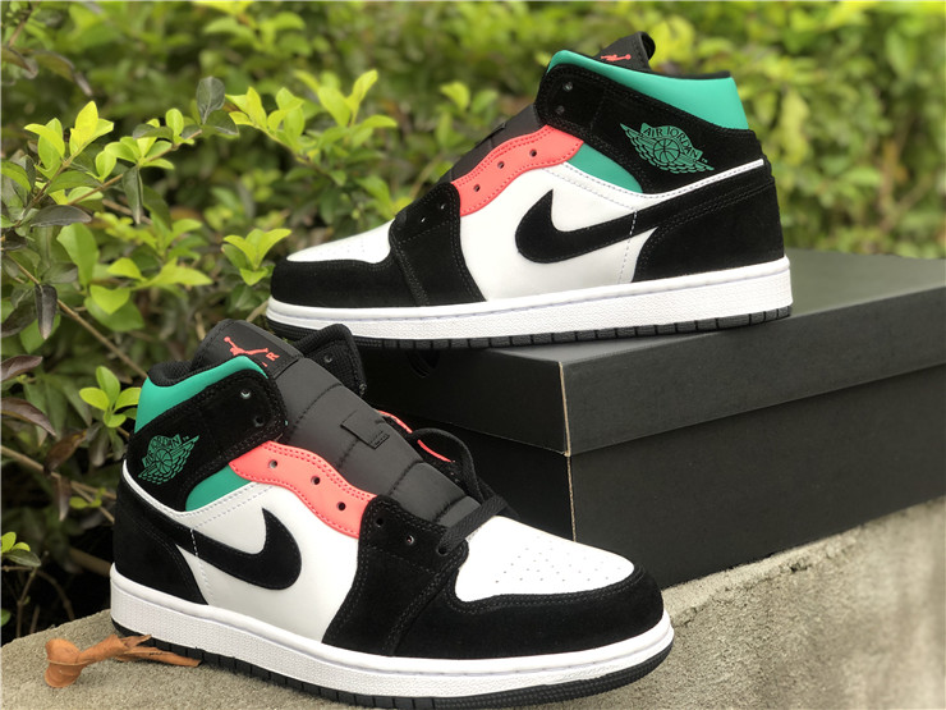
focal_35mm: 52
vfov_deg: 28.0
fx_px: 1421
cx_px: 473
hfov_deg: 36.8
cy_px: 355
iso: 40
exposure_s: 1/60
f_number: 2.4
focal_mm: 6
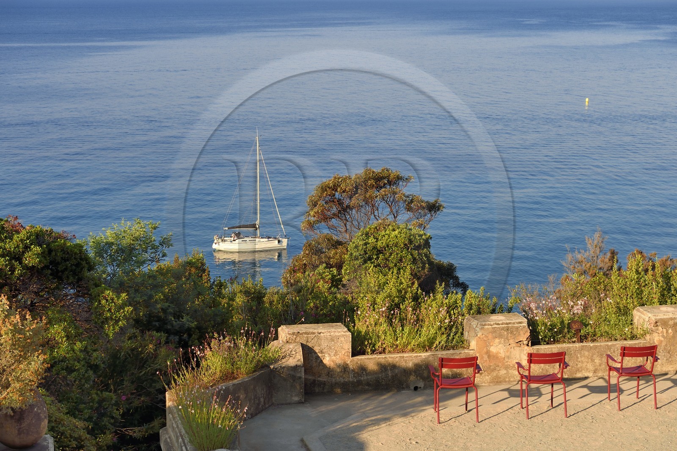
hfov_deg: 28.8
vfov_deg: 19.5
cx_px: 338
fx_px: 1316
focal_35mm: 70
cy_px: 226
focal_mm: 70
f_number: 9
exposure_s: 1/250
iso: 200
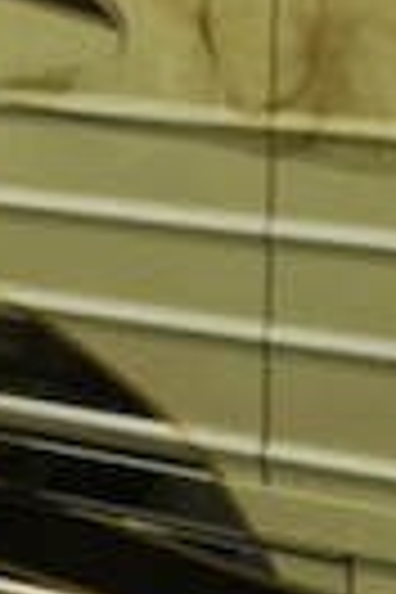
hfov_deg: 6.0
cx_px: 27
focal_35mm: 229
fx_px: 3778
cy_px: 158
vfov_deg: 9.0
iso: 25
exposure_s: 1/30
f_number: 2.2
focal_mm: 4.15
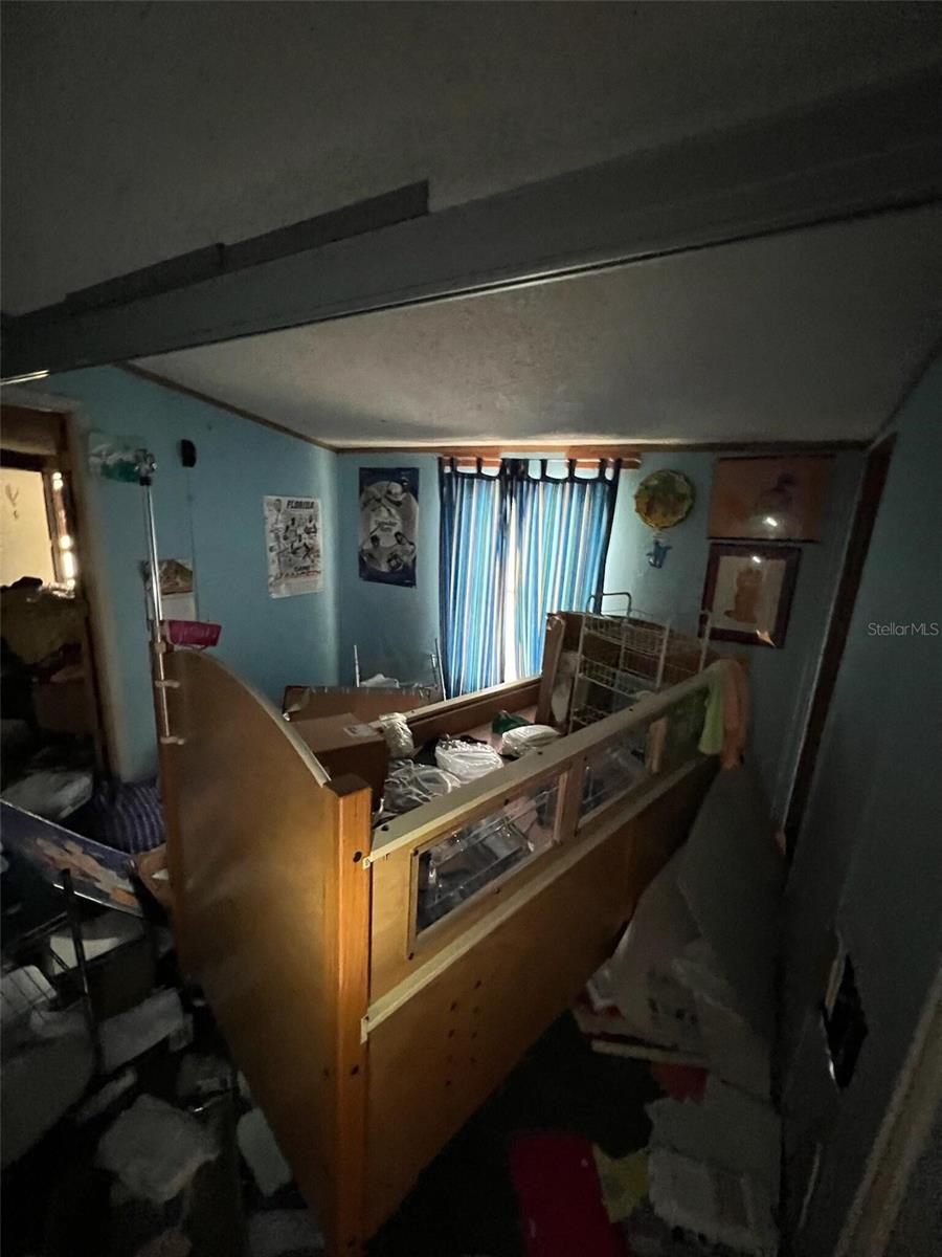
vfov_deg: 106.2
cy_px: 628
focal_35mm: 13
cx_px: 471
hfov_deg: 89.9
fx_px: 472
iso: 1000
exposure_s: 1/36
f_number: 1.8
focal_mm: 1.57
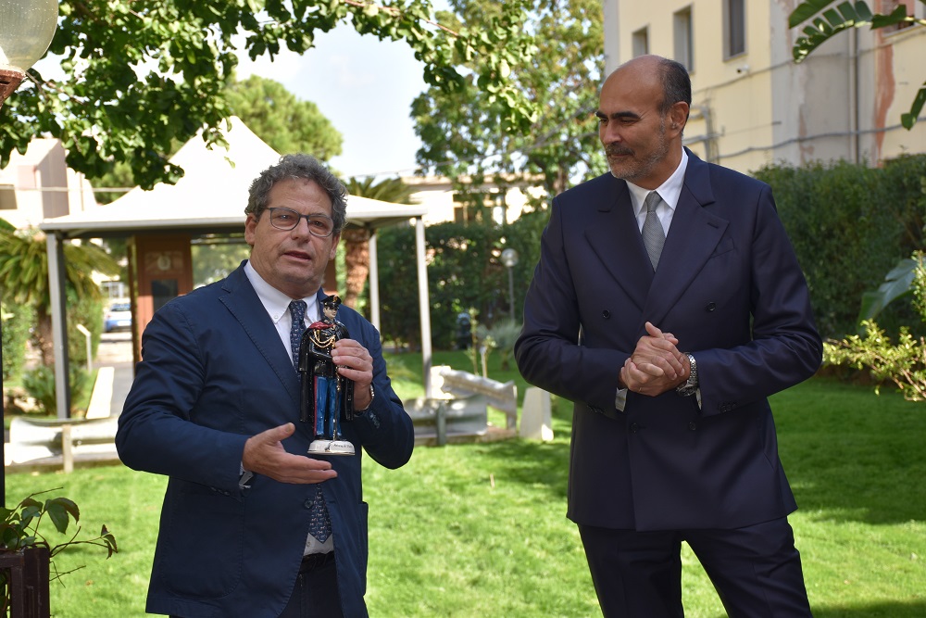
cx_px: 463
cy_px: 309
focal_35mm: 72
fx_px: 1852
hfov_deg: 28.1
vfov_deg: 18.9
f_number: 6.3
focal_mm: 48
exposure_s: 1/200
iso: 100
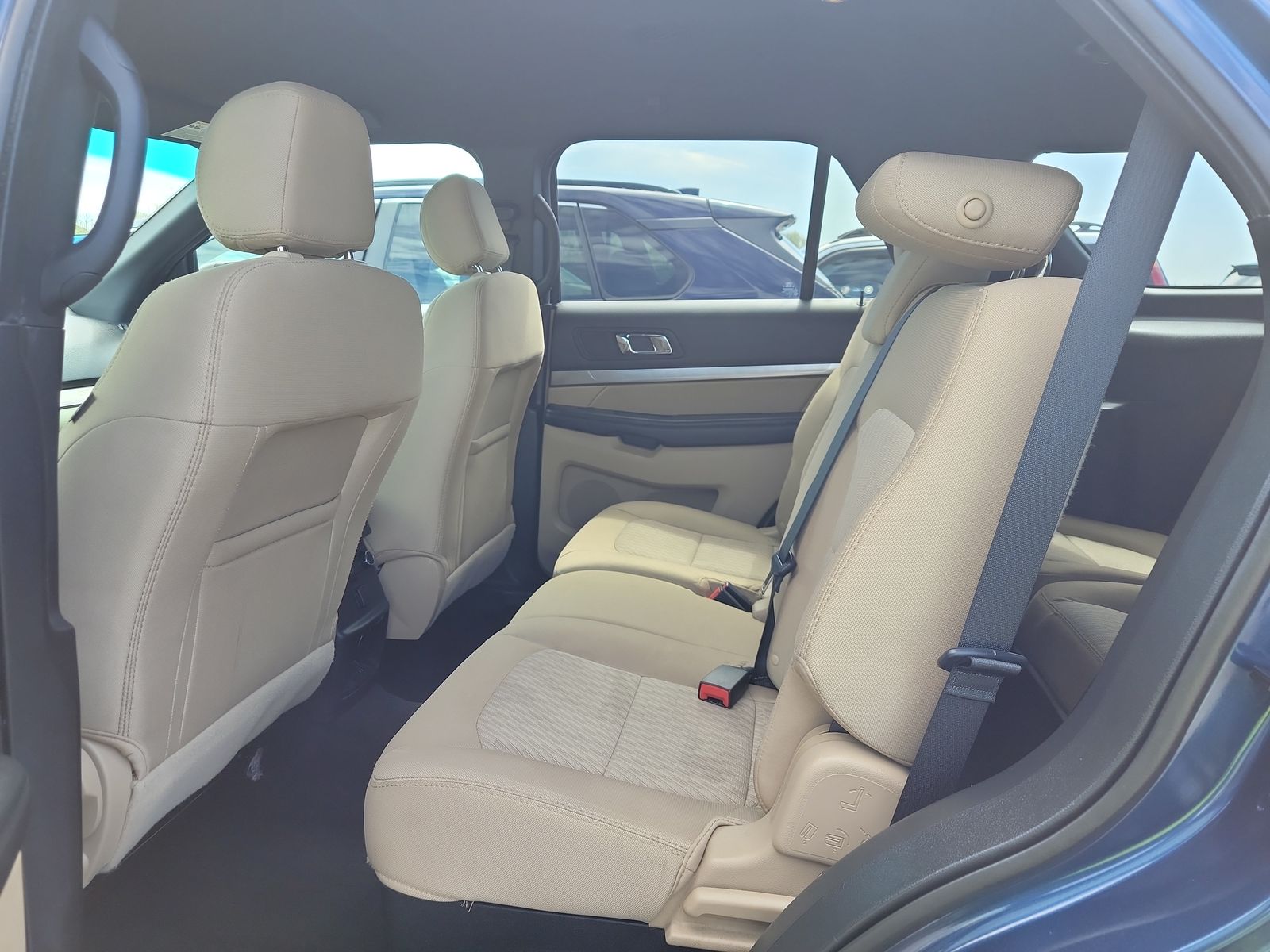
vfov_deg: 56.8
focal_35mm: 24
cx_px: 635
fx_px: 881
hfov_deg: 71.6
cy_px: 476
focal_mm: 6.7
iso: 53
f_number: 1.8
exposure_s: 1/59
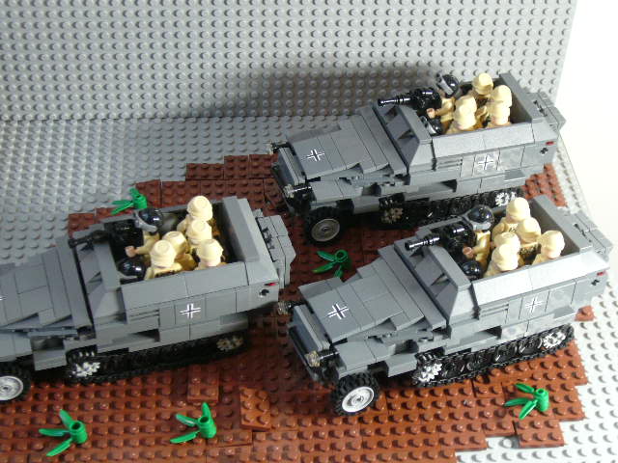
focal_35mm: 66
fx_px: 1178
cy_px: 232
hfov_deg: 29.4
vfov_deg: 22.3
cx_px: 309
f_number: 3.9
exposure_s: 1/15
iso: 160
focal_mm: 10.9
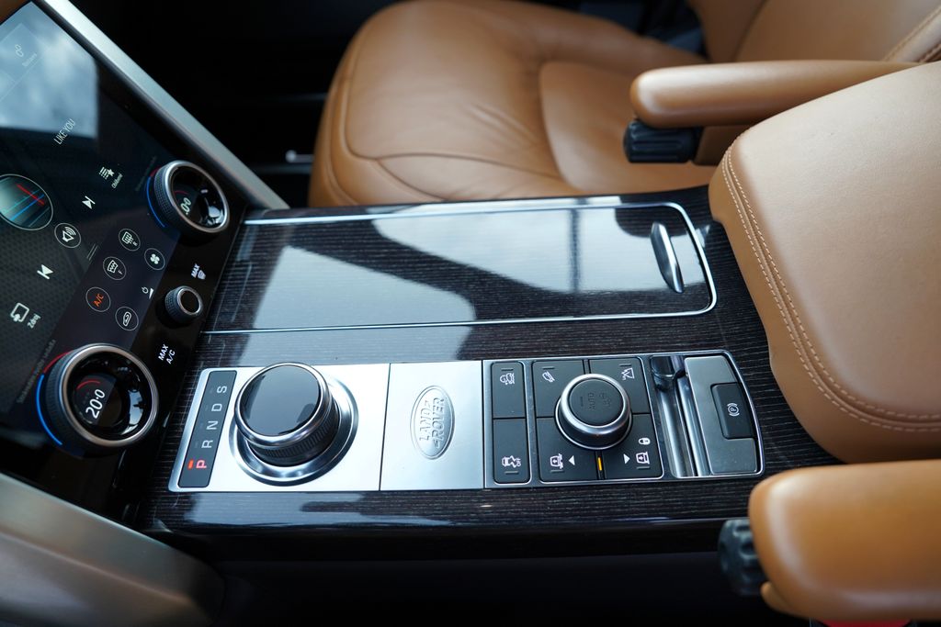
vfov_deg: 53.1
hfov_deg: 73.7
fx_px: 627
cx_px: 470
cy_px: 314
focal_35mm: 24
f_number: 4
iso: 500
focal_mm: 24
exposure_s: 1/160
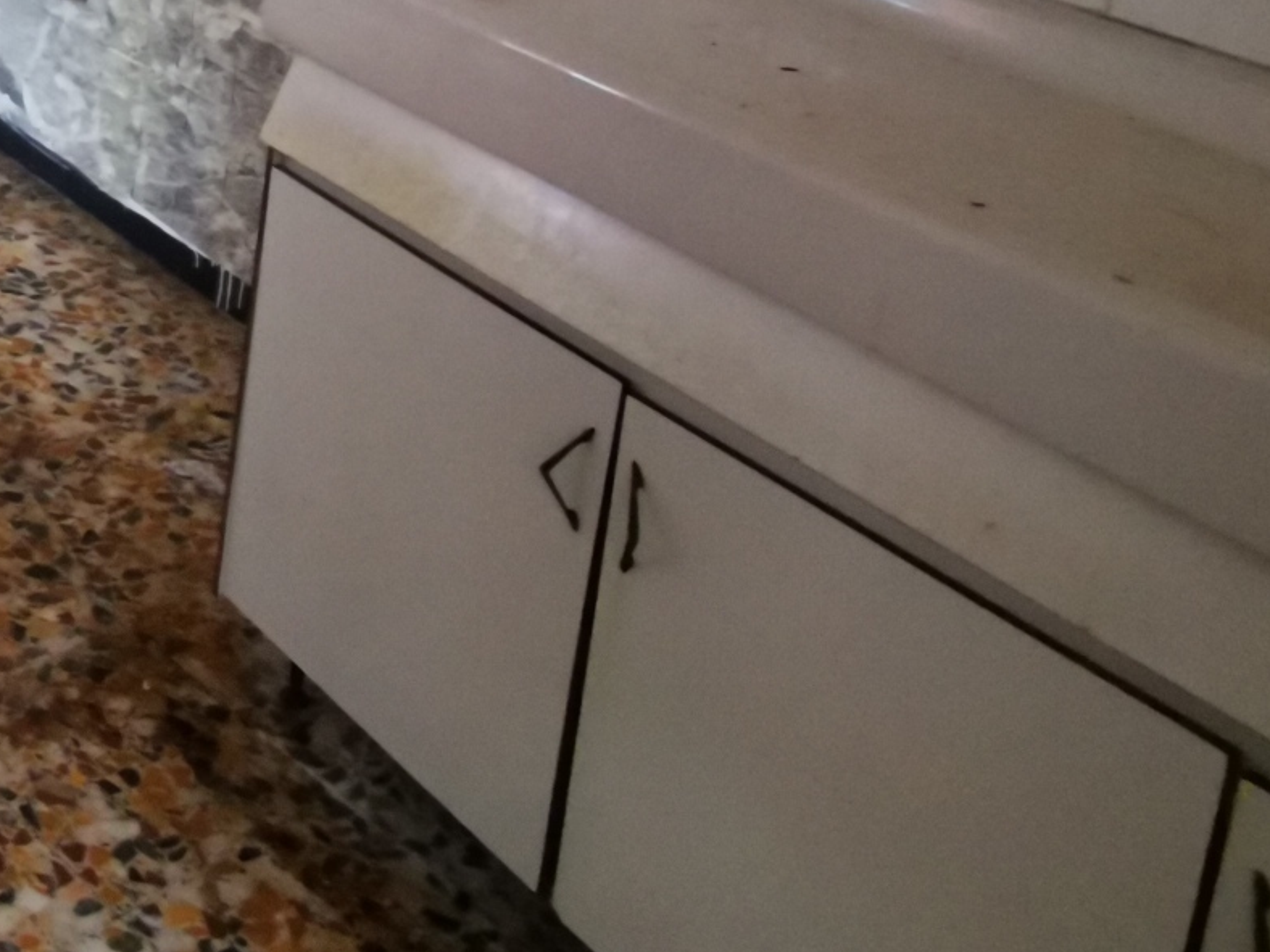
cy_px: -158
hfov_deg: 30.1
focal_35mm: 52
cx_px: -332
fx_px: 1908
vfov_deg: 25.5
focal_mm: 2.35
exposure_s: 1/16.7
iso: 800
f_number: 2.2
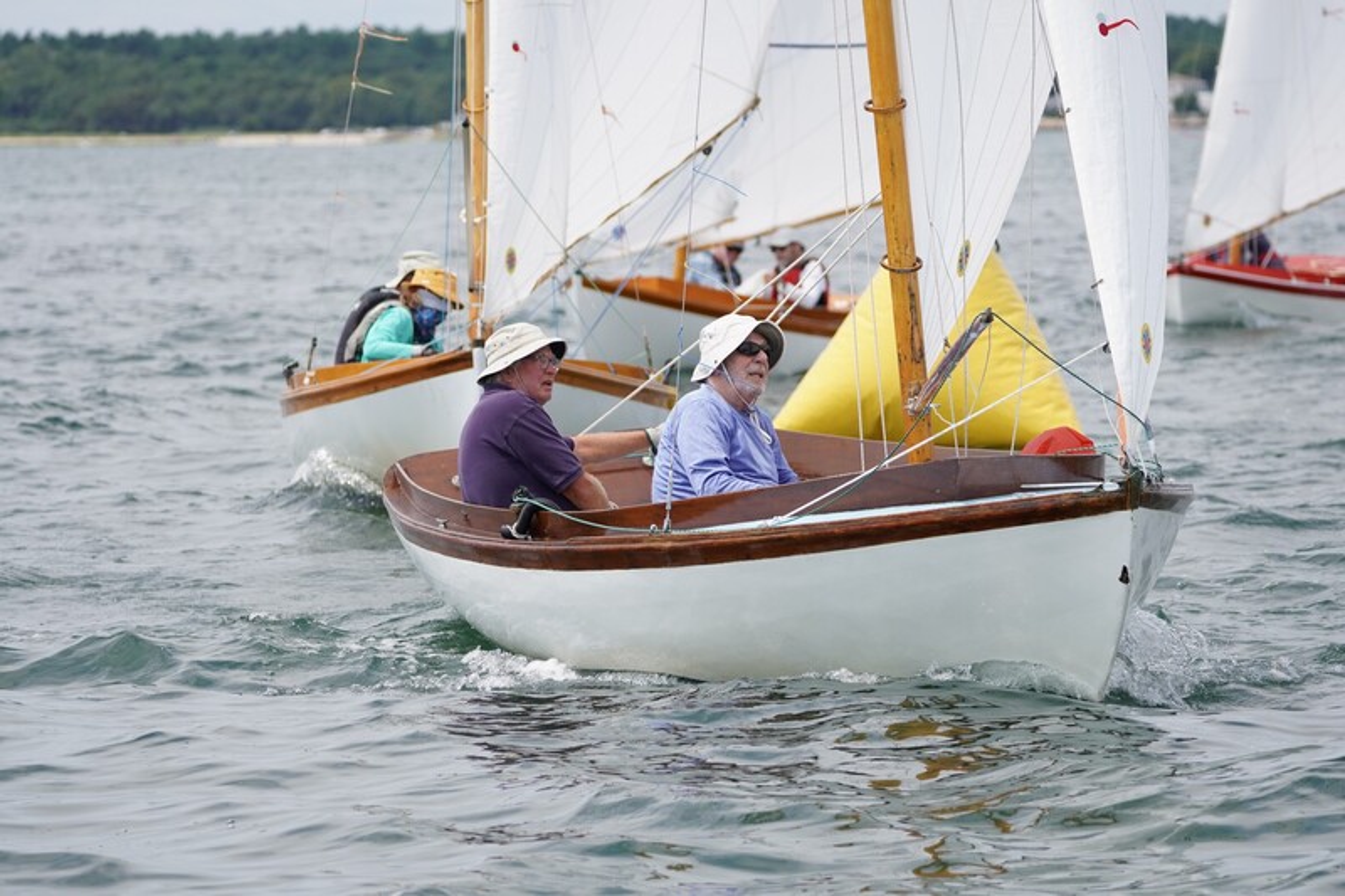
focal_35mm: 225
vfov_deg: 6.1
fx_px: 8404
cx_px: 672
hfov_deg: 9.2
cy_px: 448
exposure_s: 1/1250
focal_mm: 150
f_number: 5
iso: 250
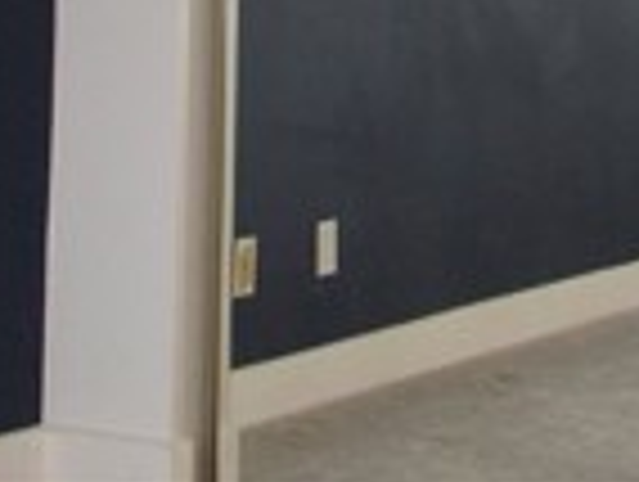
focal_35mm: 117
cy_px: -595
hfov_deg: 16.8
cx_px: 441
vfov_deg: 11.1
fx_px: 2163
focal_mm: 4.6
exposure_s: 1/25
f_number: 3.2
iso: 200
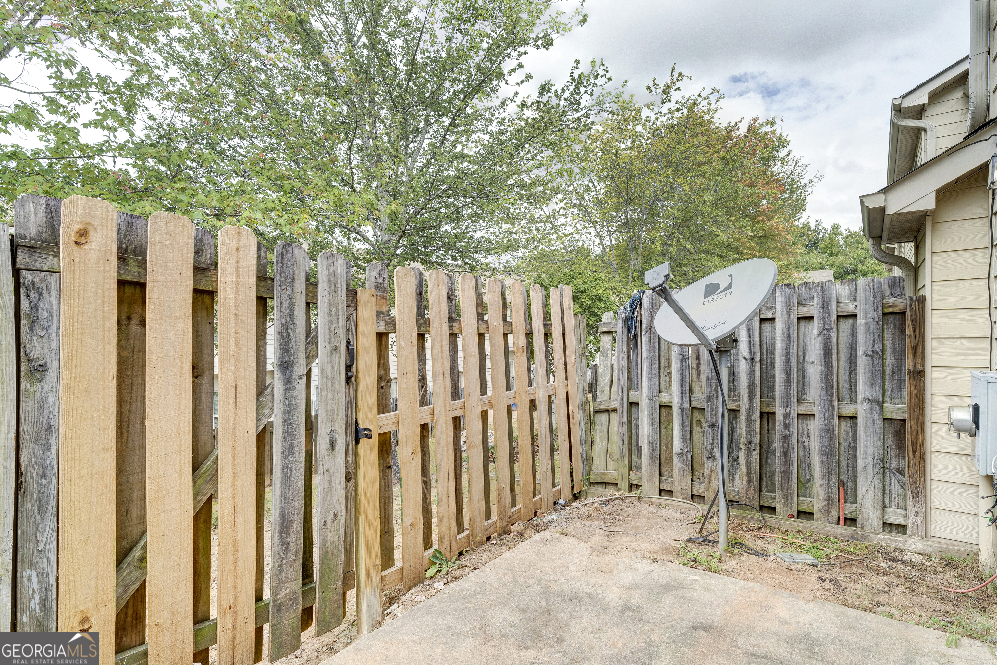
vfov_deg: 70.4
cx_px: 498
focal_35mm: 17
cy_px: 332
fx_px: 471
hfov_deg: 93.3
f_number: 8
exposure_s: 1/50
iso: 320
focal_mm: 17
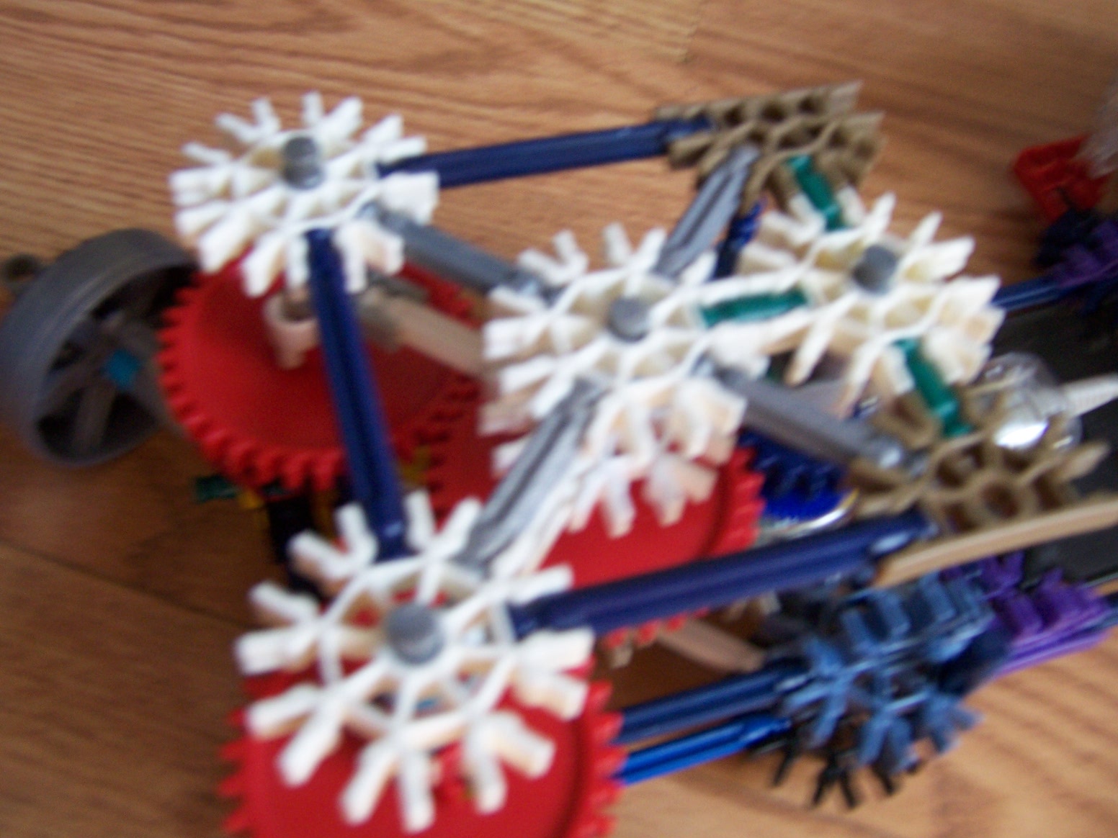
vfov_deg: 42.9
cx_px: 559
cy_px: 419
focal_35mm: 33
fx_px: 1066
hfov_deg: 55.4
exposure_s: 1/8
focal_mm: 5.5
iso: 140
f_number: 3.4
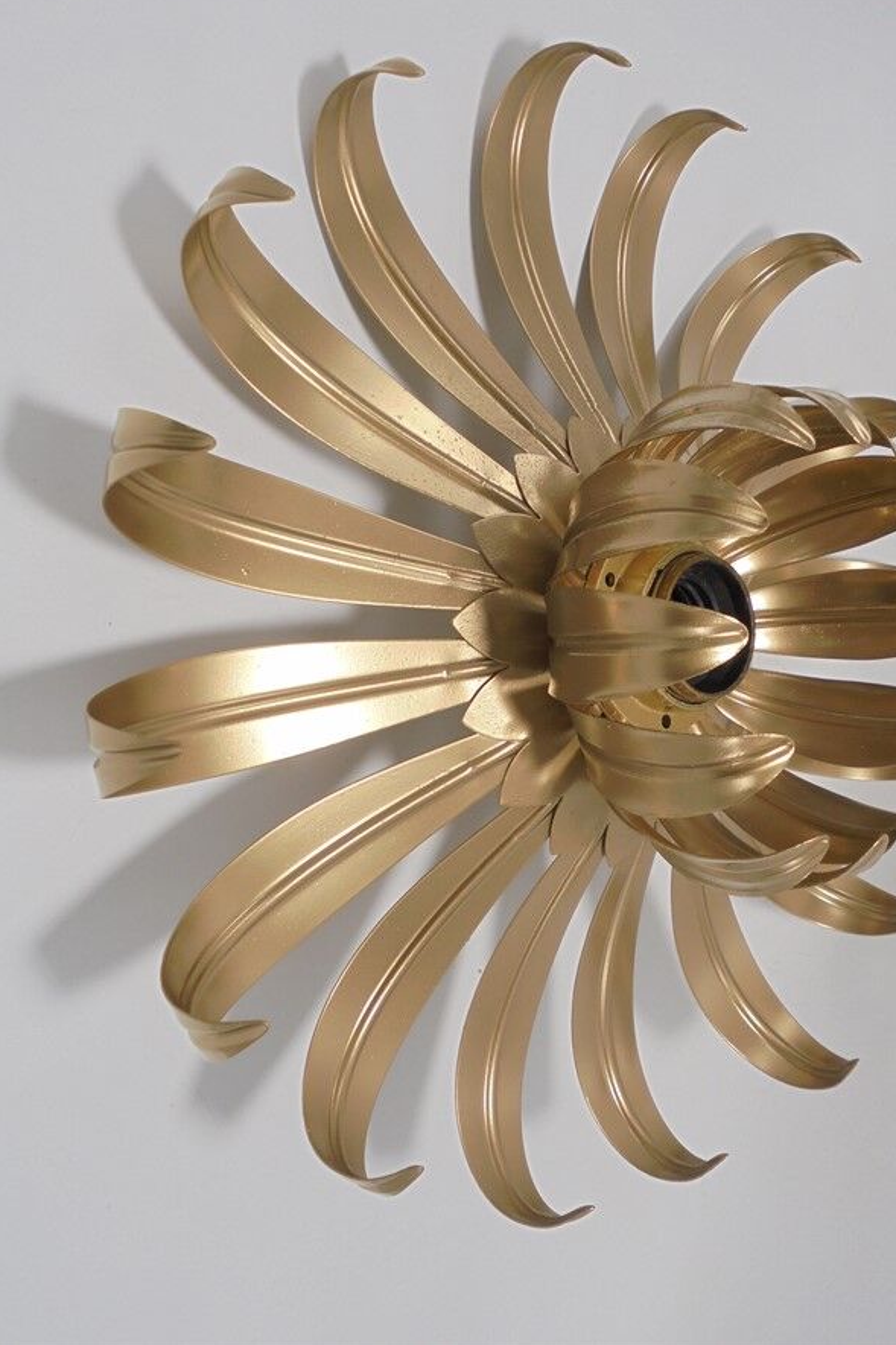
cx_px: 485
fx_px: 1344
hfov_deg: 36.8
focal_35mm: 36
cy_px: 662
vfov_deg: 53.1
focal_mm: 6.1
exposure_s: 1/60
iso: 100
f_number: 4
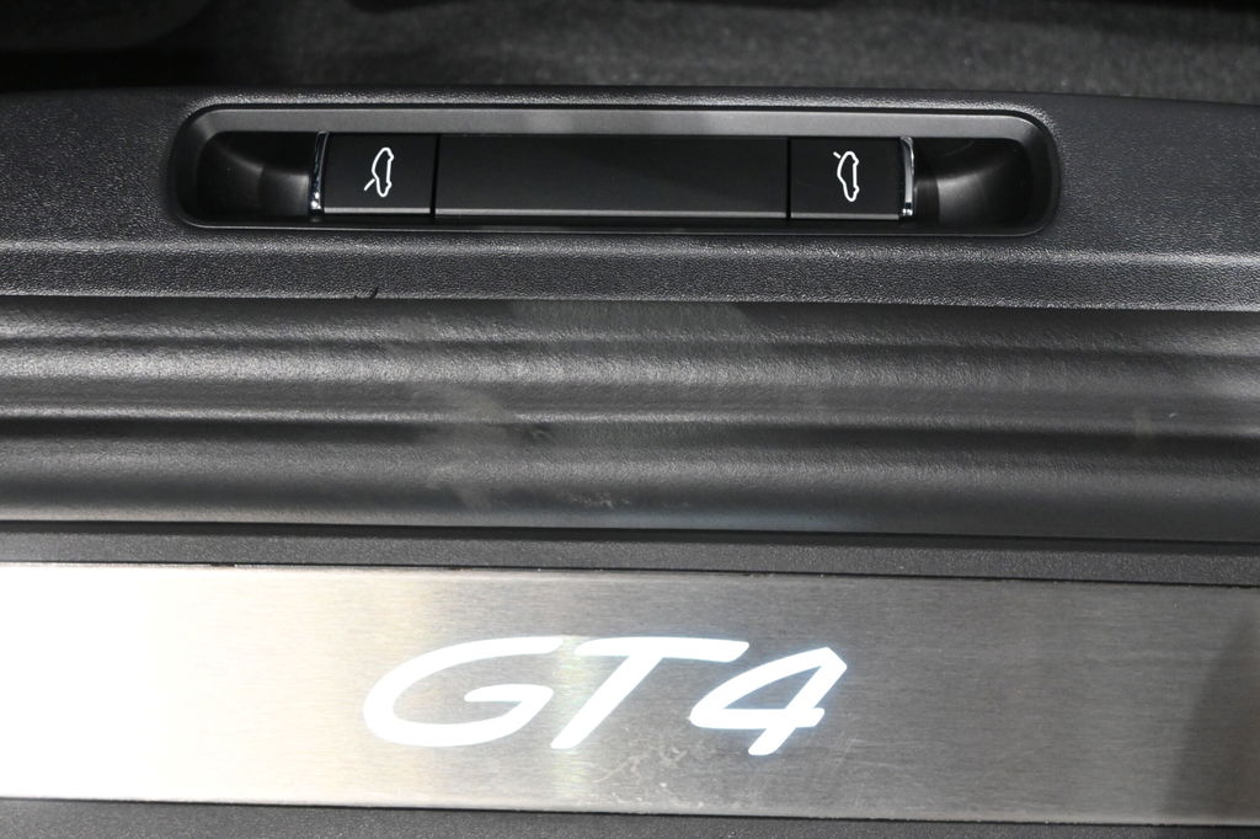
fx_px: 2309
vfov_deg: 20.6
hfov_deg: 30.5
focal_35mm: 66
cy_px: 420
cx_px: 630
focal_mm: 44
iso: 3200
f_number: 6
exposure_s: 1/80
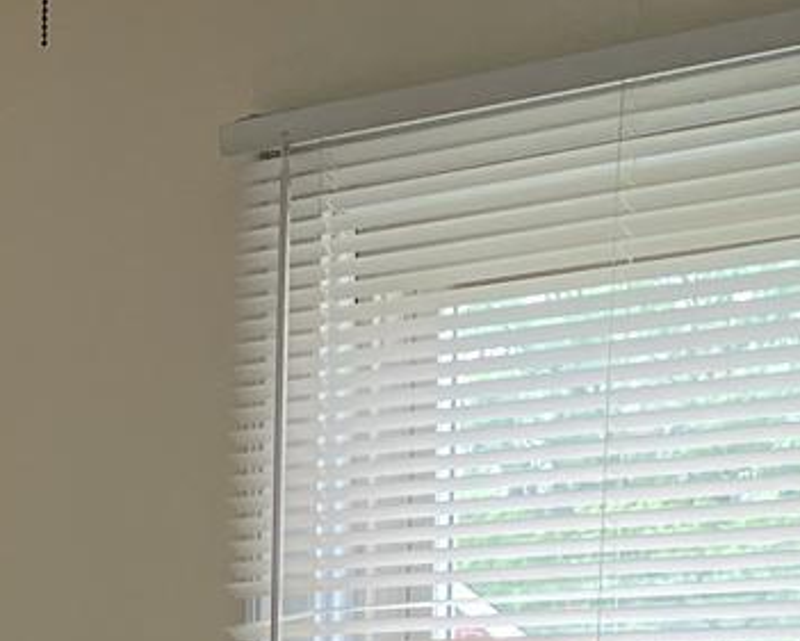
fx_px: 3505
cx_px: -422
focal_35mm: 148
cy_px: 1257
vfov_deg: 9.8
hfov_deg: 12.4
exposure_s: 1/121
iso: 64
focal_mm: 4.2
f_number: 1.6
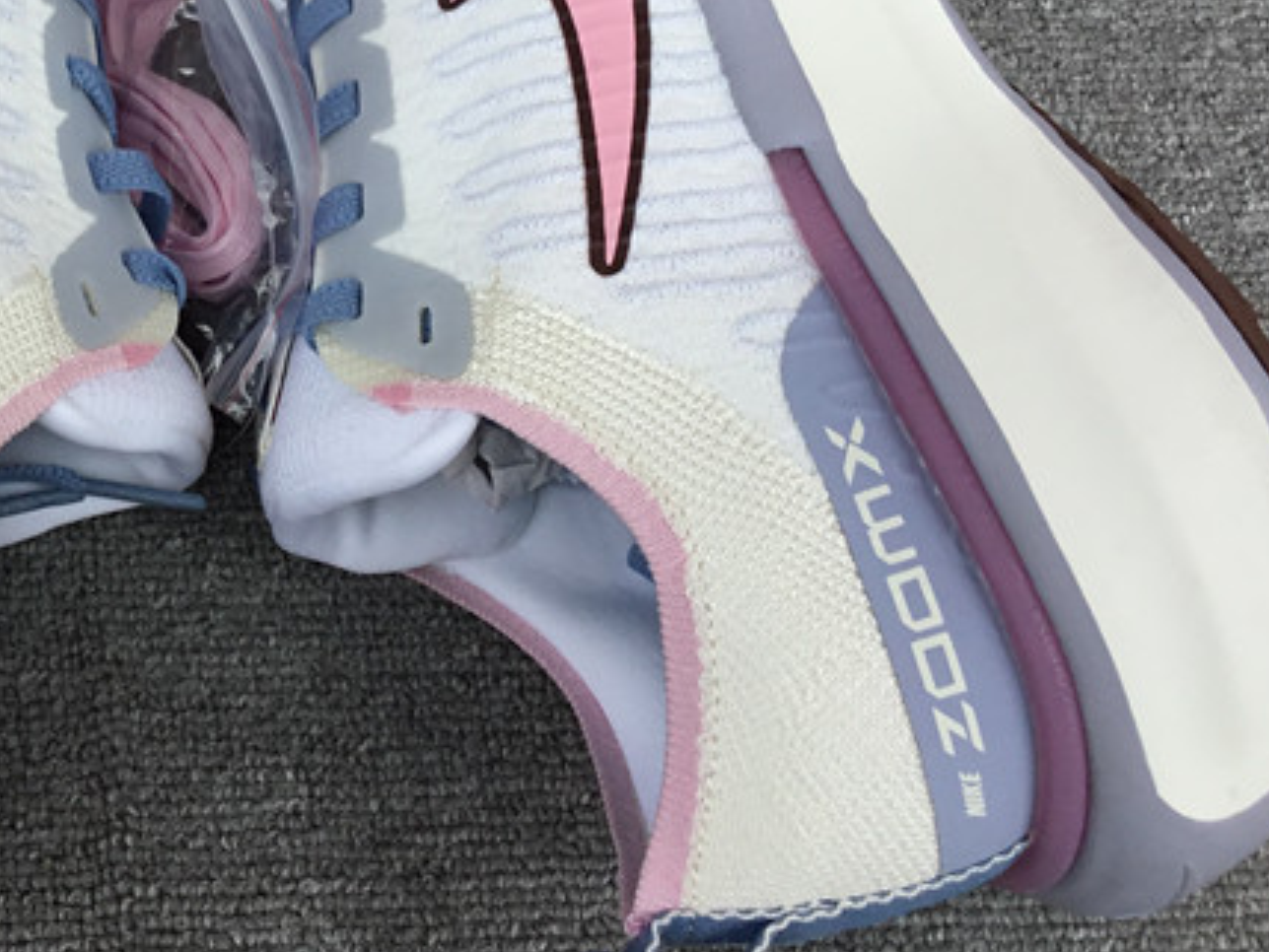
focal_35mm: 65
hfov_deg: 28.5
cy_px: 211
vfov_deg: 22.3
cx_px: 89
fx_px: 2384
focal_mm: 3.3
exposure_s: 1/305
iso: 25
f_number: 2.4
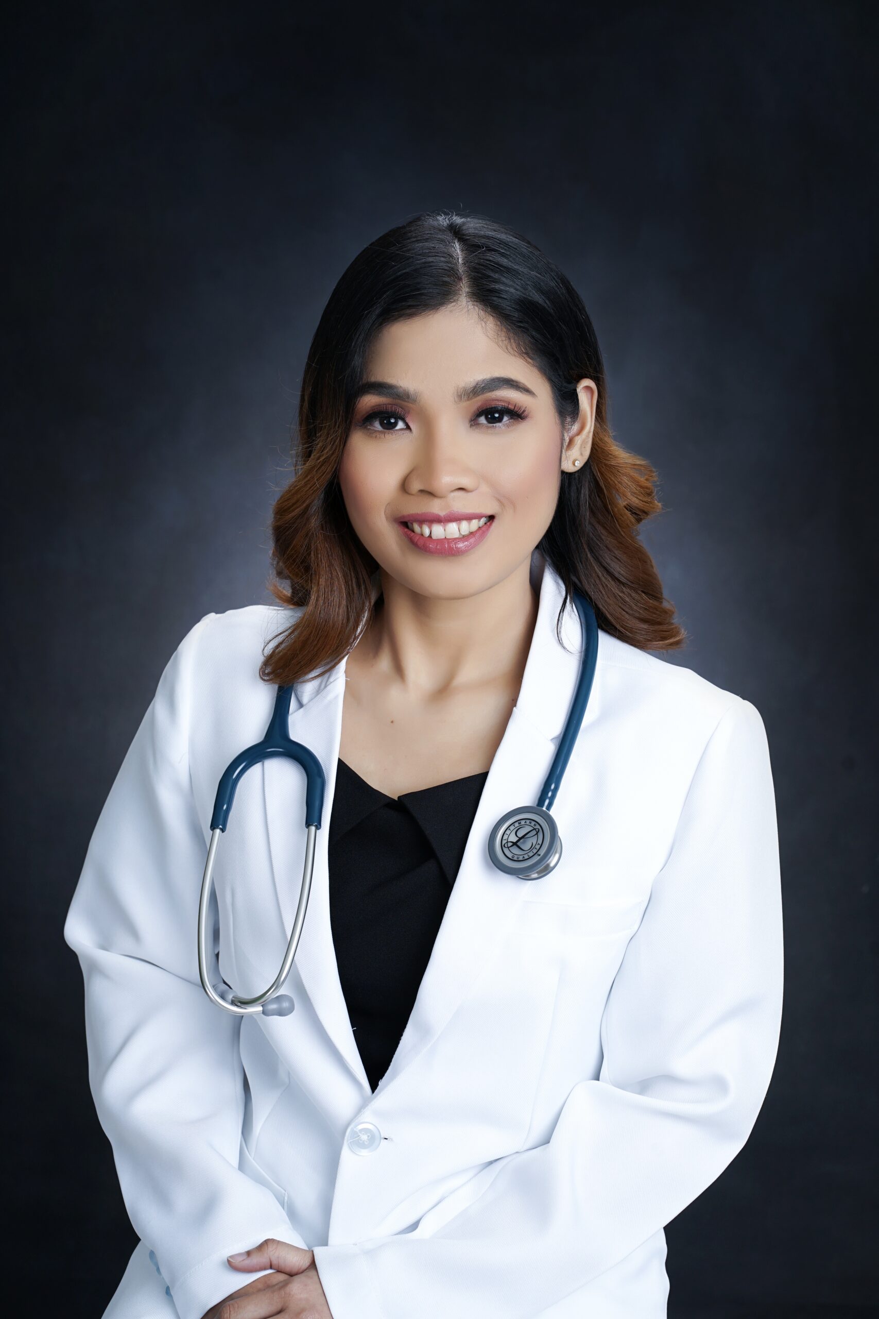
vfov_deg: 23.9
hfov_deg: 16.1
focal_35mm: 85
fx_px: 3112
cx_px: 440
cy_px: 660
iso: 200
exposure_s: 1/125
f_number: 8
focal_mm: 85
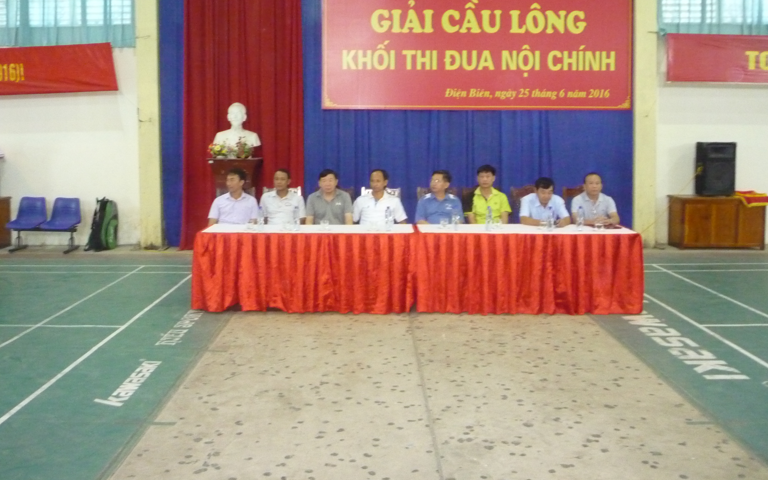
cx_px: 359
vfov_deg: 36.0
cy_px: 170
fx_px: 733
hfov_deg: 55.3
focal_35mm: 35
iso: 800
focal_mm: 5.2
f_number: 3.3
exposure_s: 1/30
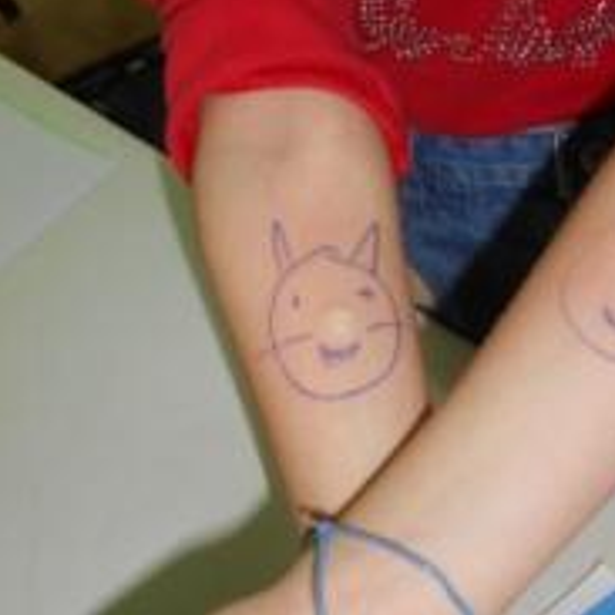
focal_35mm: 65
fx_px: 1307
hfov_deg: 25.6
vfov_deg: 26.5
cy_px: 350
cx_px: 555
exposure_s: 1/25
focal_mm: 5.3
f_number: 3.8
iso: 80
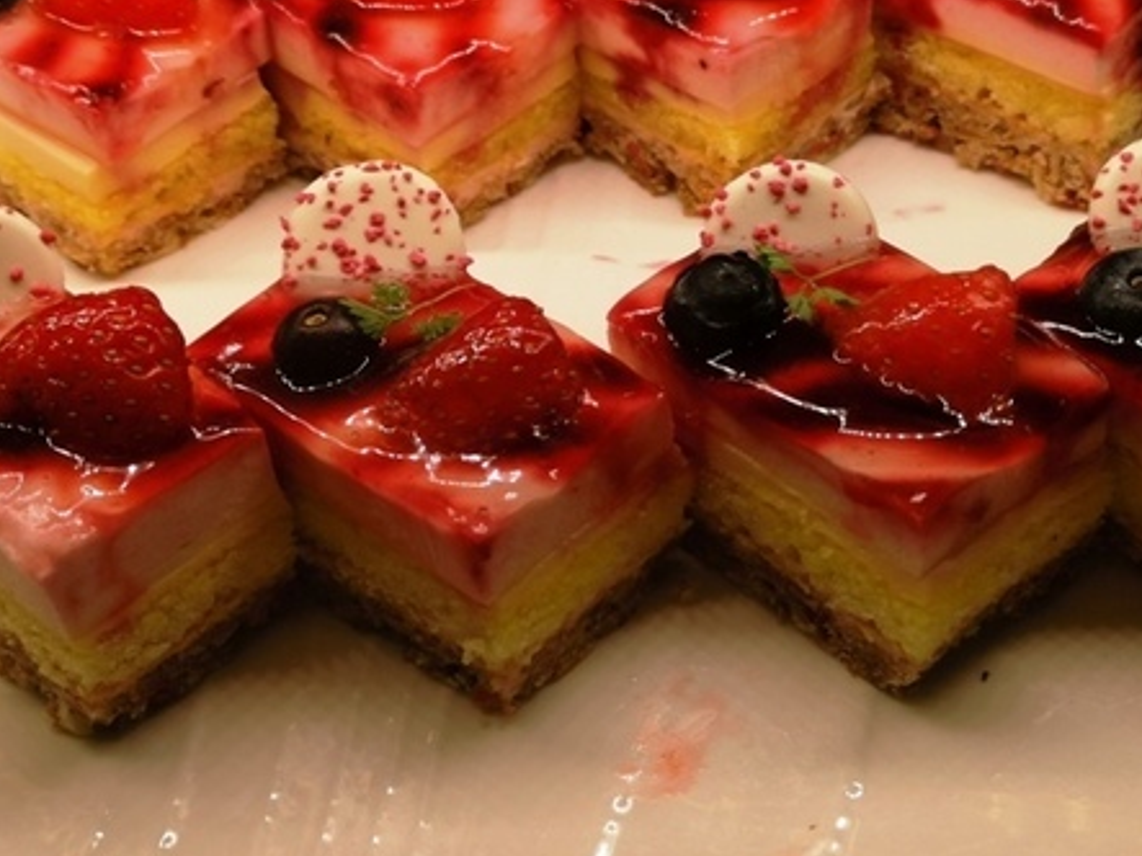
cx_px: 681
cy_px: 378
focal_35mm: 71
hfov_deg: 27.4
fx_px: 2342
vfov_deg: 20.7
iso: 50
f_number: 1.8
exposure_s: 1/203
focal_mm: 3.95
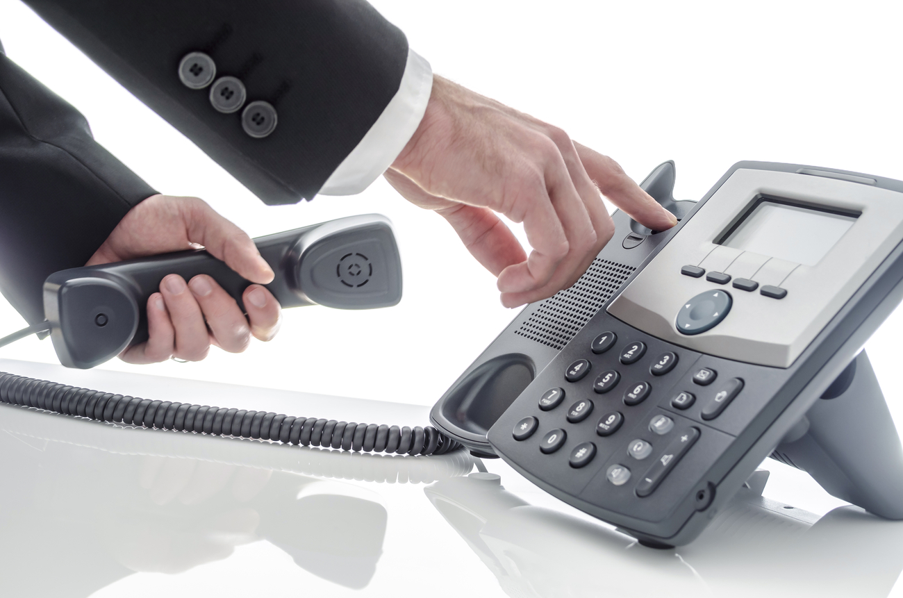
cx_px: 452
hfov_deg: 33.5
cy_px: 299
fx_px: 1502
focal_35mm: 60
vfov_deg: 22.5
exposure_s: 1
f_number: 8
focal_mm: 40
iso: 100
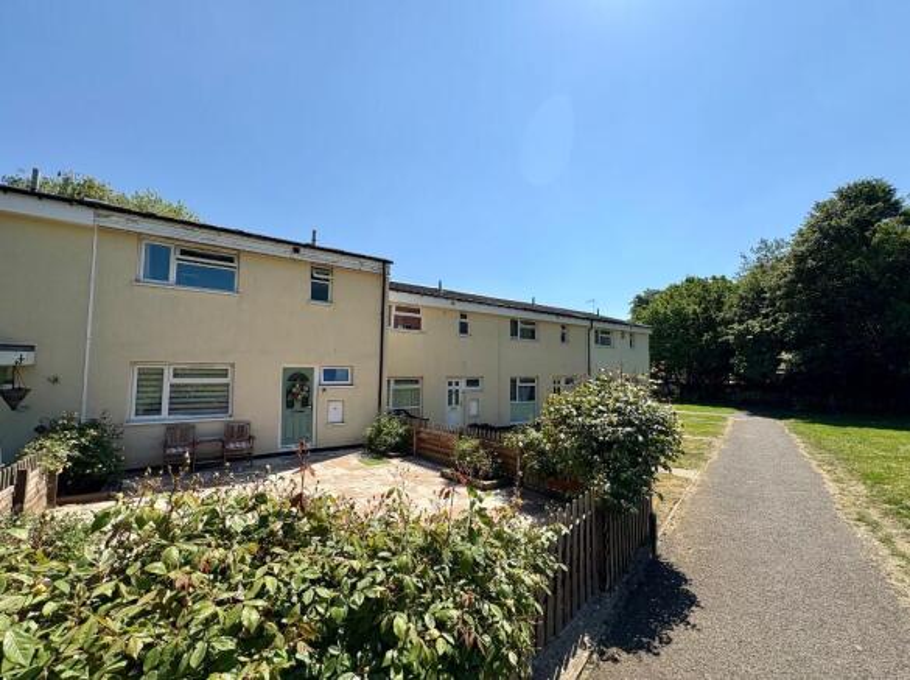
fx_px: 368
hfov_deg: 102.1
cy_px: 340
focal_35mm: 14
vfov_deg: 85.5
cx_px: 455
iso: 50
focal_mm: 2.22
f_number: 2.2
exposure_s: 1/2874
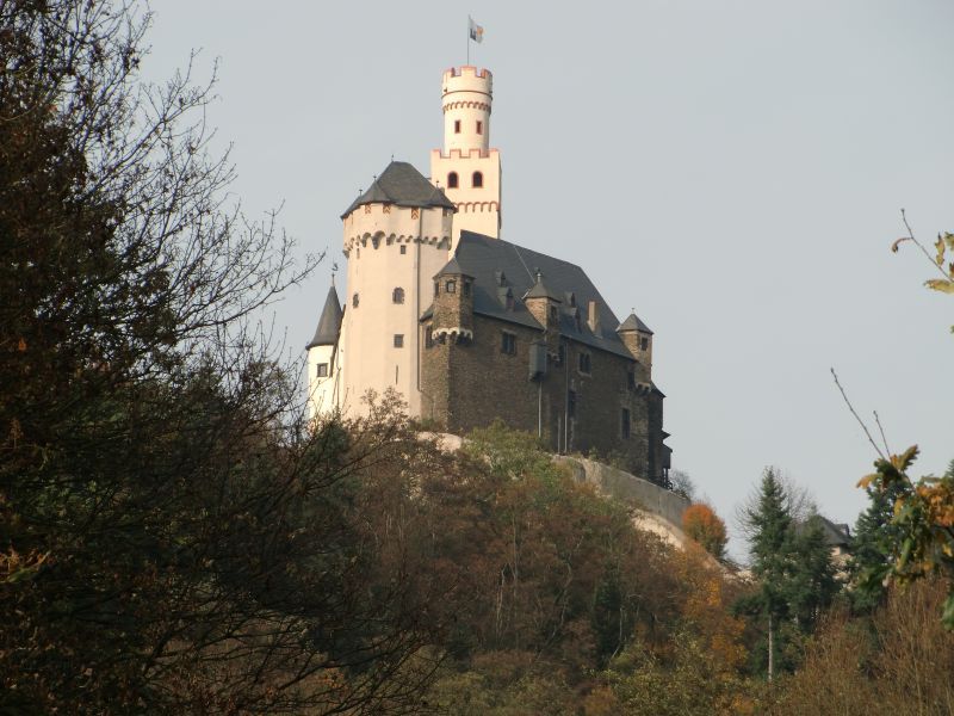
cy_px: 358
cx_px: 477
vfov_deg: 8.8
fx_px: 4630
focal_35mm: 168
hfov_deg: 11.8
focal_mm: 30.1
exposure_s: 1/500
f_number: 4.8
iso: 64
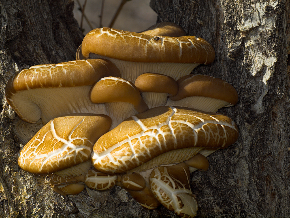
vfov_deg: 5.0
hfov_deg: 6.6
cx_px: 145
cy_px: 109
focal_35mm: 300
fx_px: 2513
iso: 200
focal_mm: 150
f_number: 11
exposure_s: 1/250
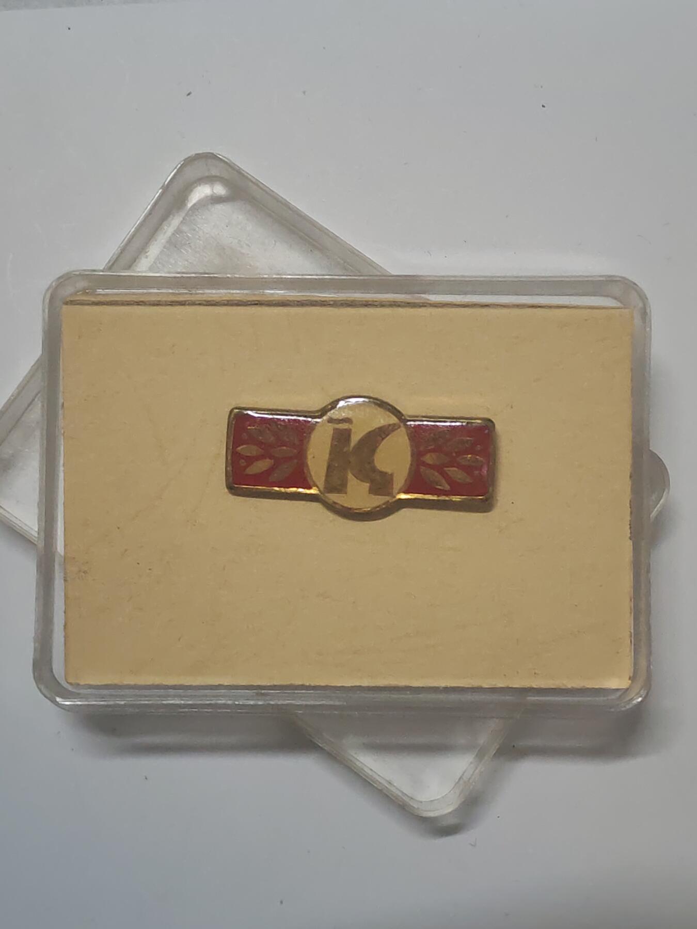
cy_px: 464
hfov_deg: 21.6
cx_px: 348
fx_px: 1826
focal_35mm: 68
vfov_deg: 28.6
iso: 500
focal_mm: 5.52
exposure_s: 1/33
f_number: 1.95
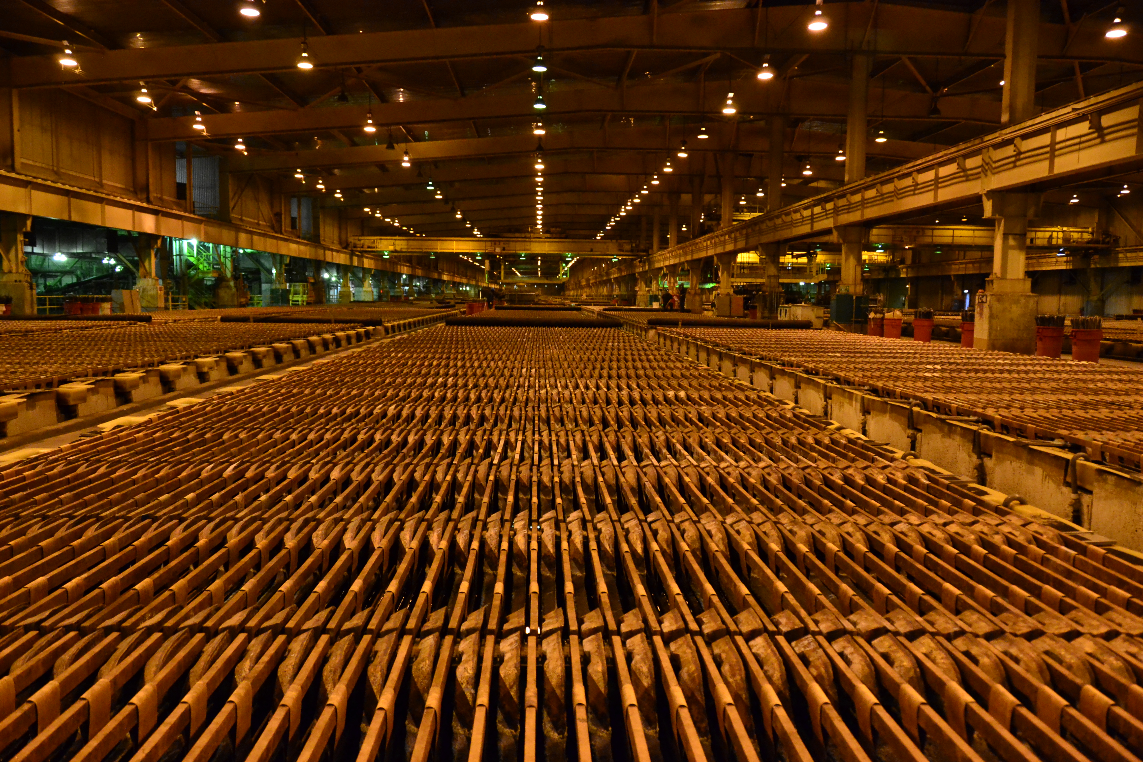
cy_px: 381
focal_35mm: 27
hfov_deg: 67.4
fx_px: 857
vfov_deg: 47.9
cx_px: 572
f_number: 3.5
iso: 3200
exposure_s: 1/100
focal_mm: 18
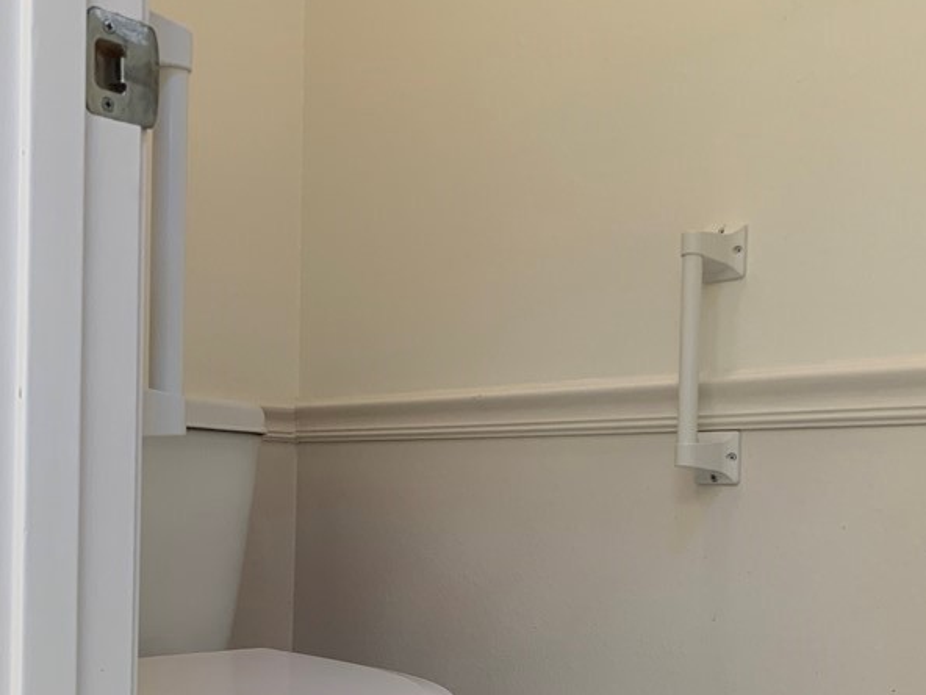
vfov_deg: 31.5
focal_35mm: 45
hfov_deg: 42.0
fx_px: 1204
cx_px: 537
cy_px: 534
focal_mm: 4.25
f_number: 1.8
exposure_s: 1/60
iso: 80
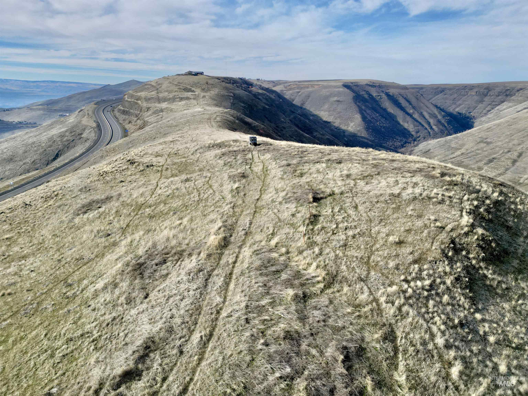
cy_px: 198
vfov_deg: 56.8
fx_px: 366
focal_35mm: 24
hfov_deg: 71.6
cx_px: 264
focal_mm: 6.72
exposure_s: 1/4000
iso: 140
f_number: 1.7
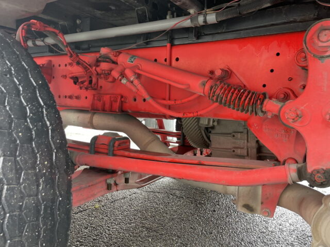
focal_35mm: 26
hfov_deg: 67.3
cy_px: 124
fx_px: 248
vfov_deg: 53.1
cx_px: 165
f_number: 1.6
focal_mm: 4.2
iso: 125
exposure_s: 1/107
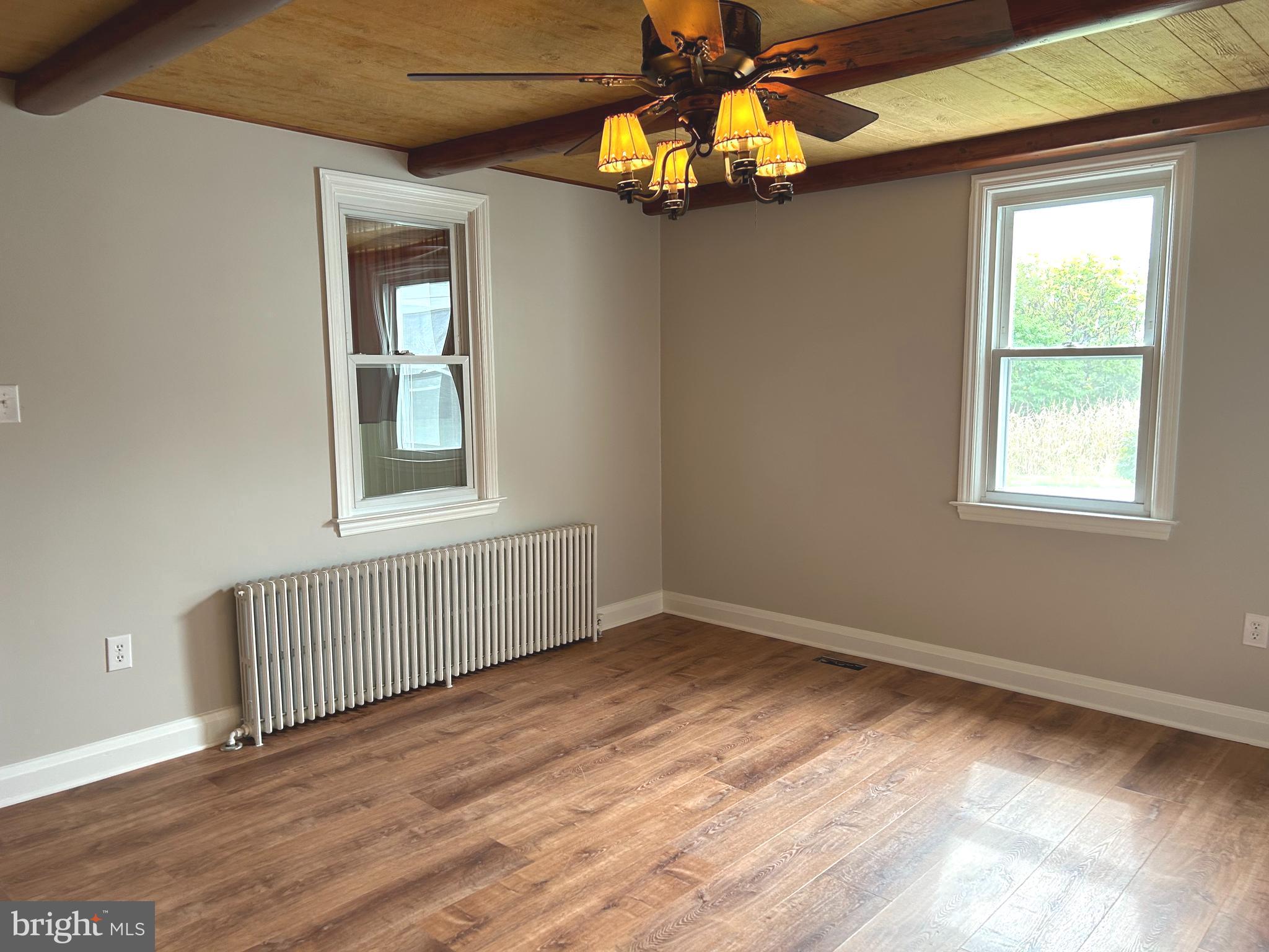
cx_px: 634
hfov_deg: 67.3
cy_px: 476
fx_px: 953
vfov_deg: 53.1
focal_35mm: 26
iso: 100
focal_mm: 5.7
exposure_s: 1/60
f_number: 1.5
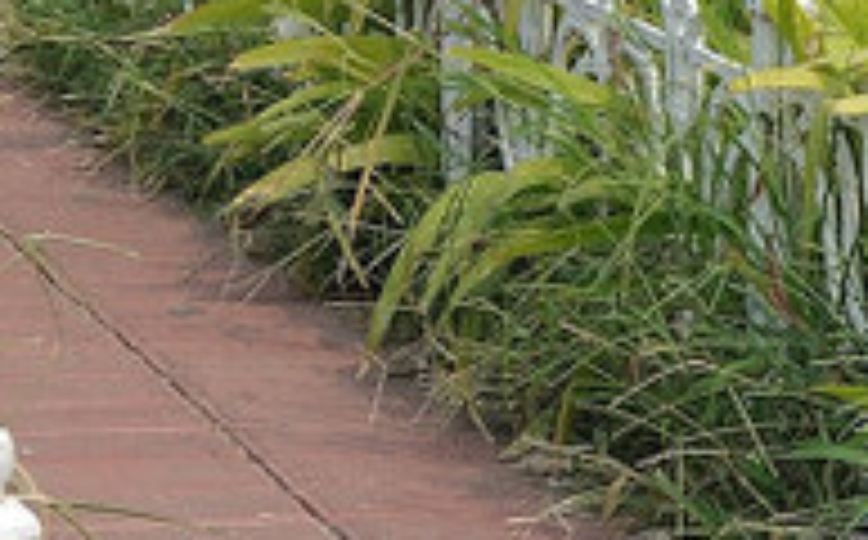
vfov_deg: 5.2
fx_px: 5693
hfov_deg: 8.6
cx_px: -288
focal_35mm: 241
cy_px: -1019
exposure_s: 1/200
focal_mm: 38
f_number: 8
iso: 250
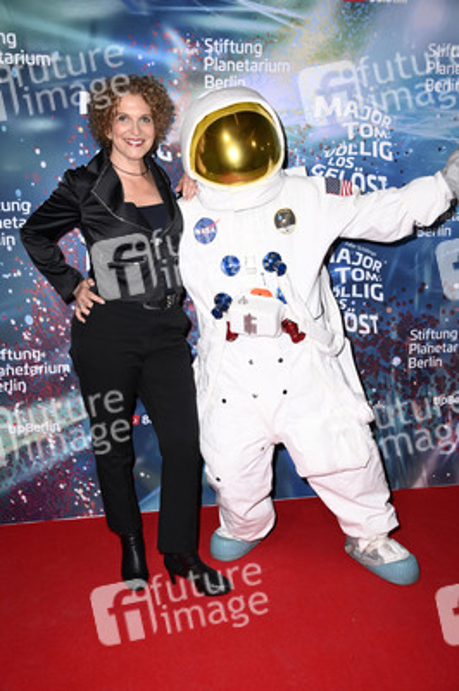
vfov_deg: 50.7
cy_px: 346
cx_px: 230
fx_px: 728
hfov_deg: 35.0
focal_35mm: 38
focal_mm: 38
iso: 500
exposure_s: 1/160
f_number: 5.6
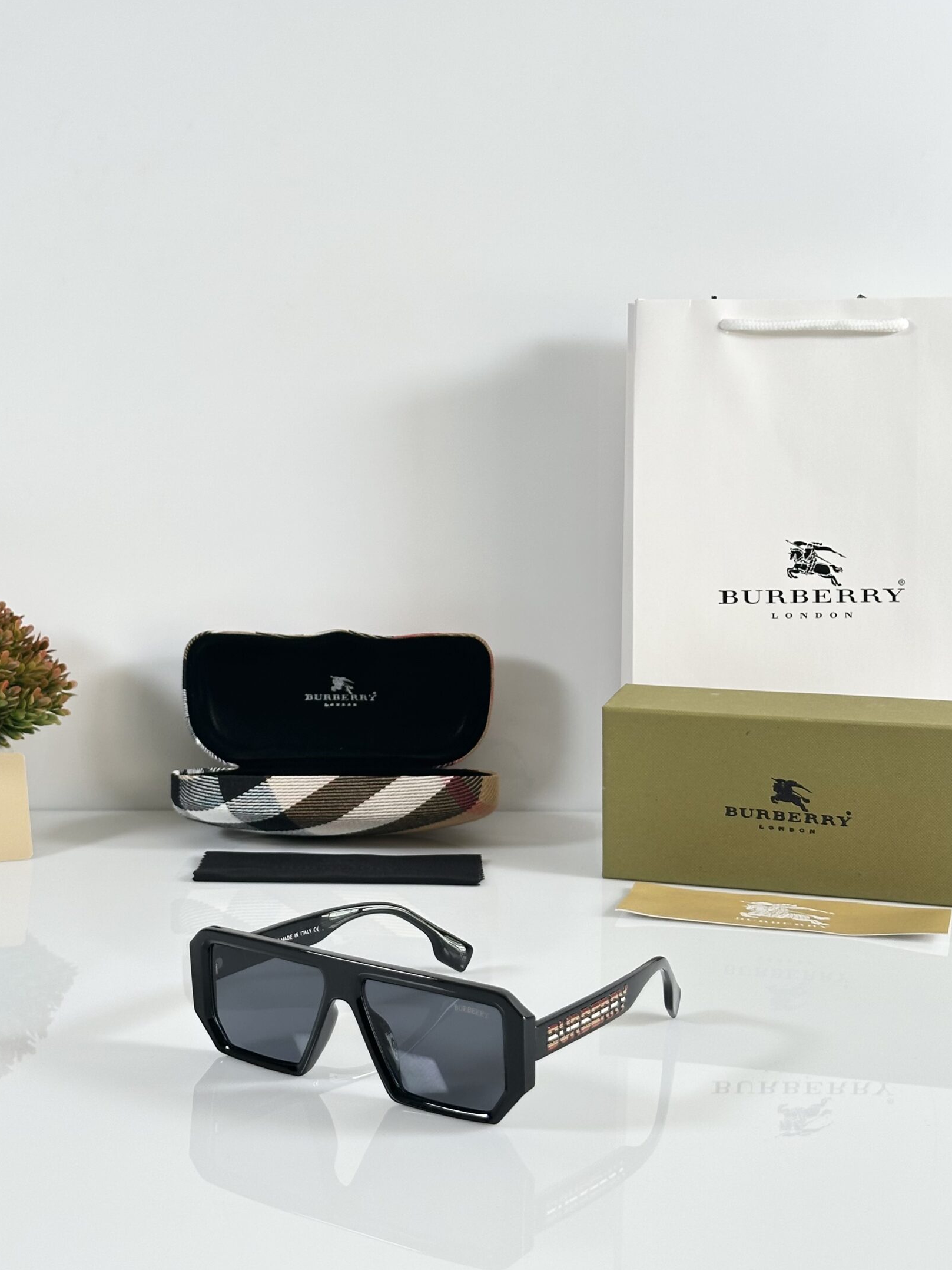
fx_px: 2090
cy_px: 583
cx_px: 407
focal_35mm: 57
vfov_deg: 33.8
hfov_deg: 25.6
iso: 64
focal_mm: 6.86
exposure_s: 1/121
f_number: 1.78
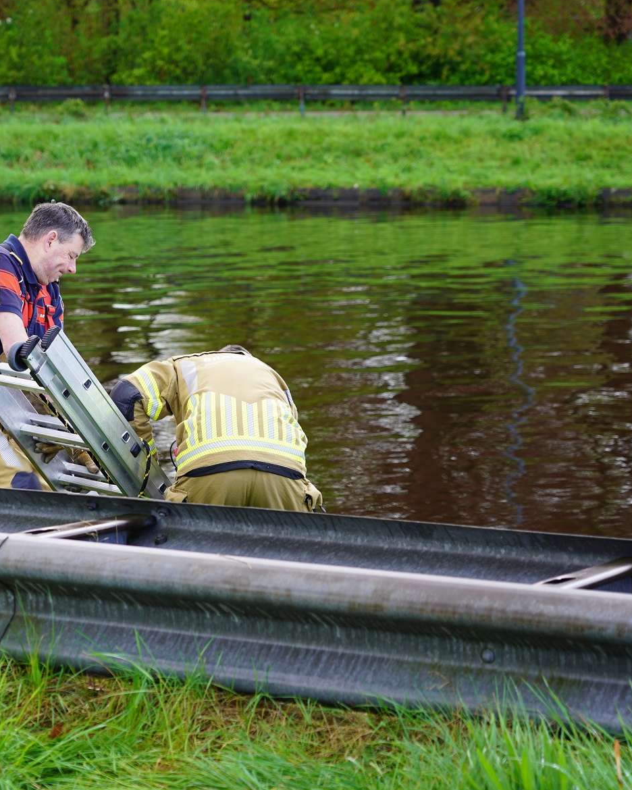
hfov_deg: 13.4
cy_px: 373
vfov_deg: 16.9
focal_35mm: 114
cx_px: 107
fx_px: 2665
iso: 100
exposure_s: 1/80
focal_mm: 74
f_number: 4.5
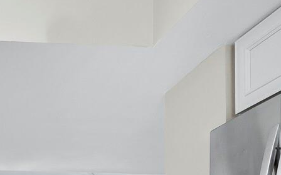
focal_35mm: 53
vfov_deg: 20.2
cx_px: -24
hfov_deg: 33.5
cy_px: 278
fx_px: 406
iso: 400
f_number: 10
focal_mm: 7
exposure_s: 1/3
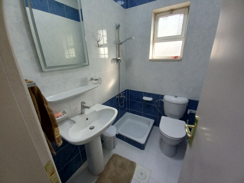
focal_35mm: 13
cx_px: 122
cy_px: 92
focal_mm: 1.13
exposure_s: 1/100
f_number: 2.2
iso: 100
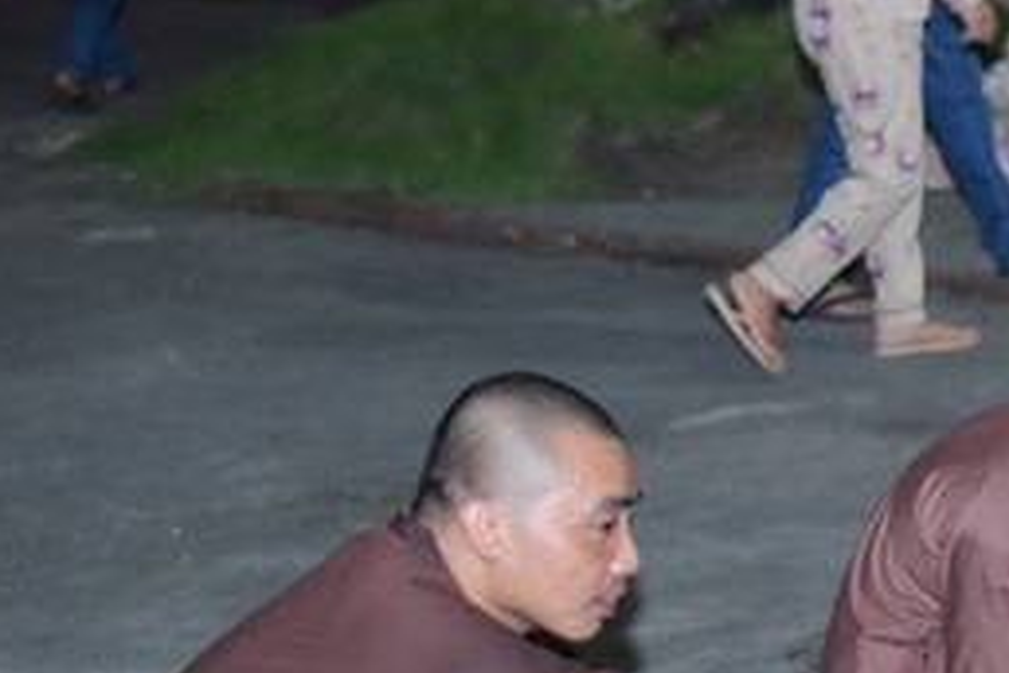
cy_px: 595
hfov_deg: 15.7
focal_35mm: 126
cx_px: 1158
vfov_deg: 10.8
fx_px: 3531
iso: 1250
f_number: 2.5
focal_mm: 50
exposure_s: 1/160
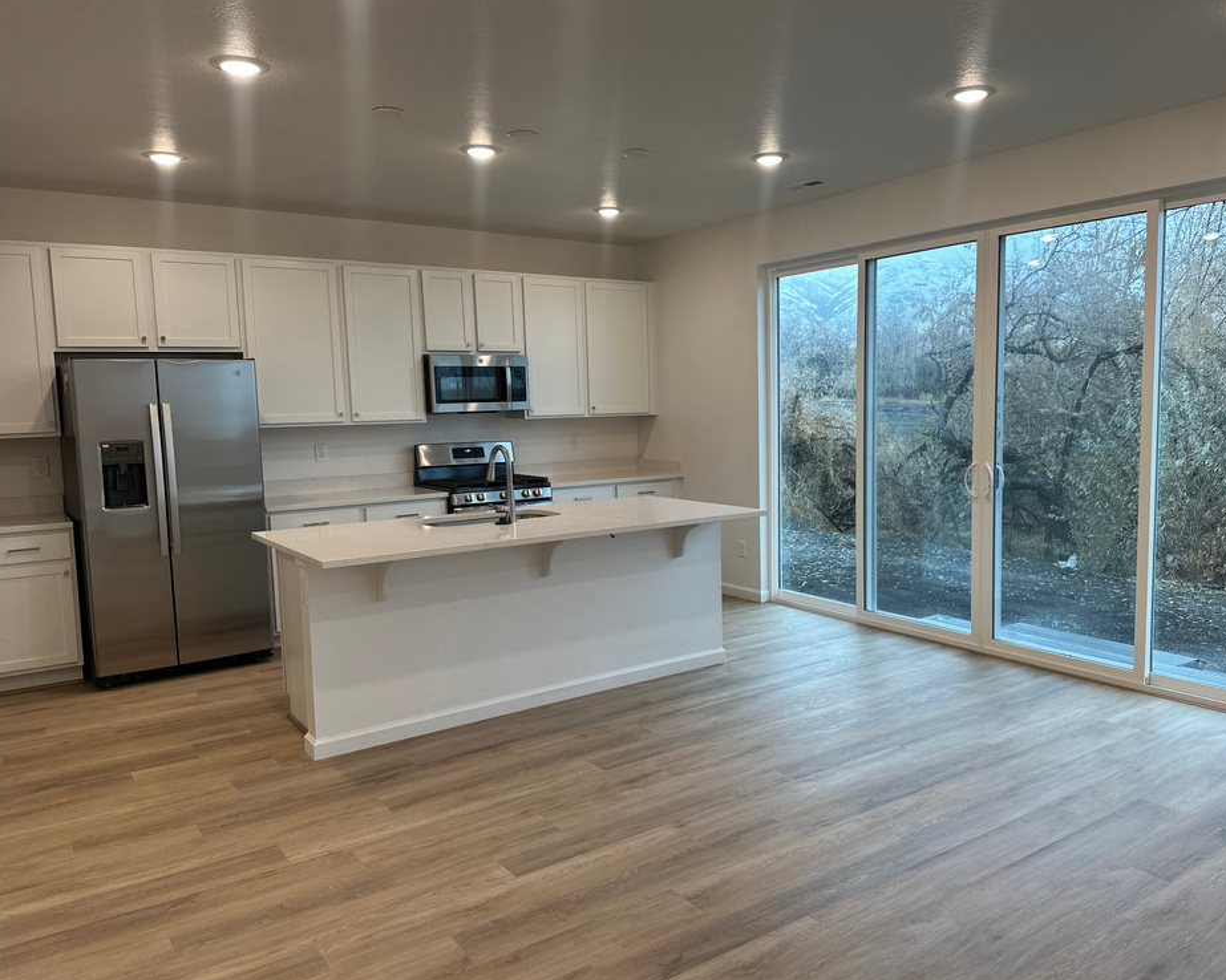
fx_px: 943
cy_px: 485
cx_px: 669
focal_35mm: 26
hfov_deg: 65.9
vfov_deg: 54.9
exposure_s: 1/120
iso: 100
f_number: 1.78
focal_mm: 6.86
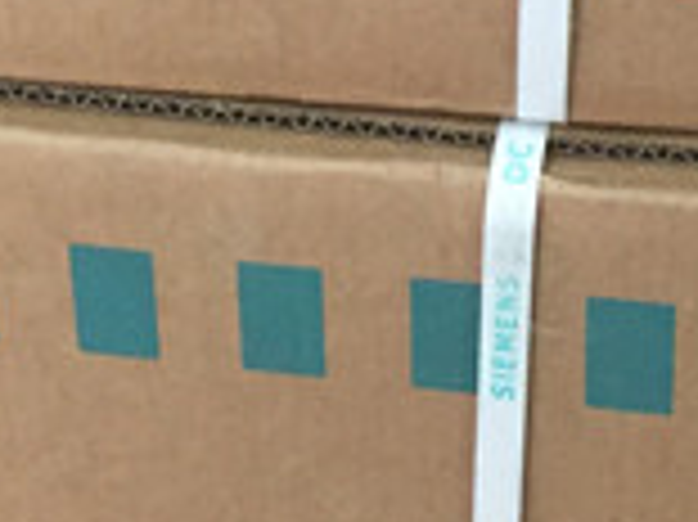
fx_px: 3022
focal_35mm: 150
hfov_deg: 13.2
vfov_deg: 9.7
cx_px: 315
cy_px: -189
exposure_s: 1/25
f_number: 2.2
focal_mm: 4.15
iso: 250
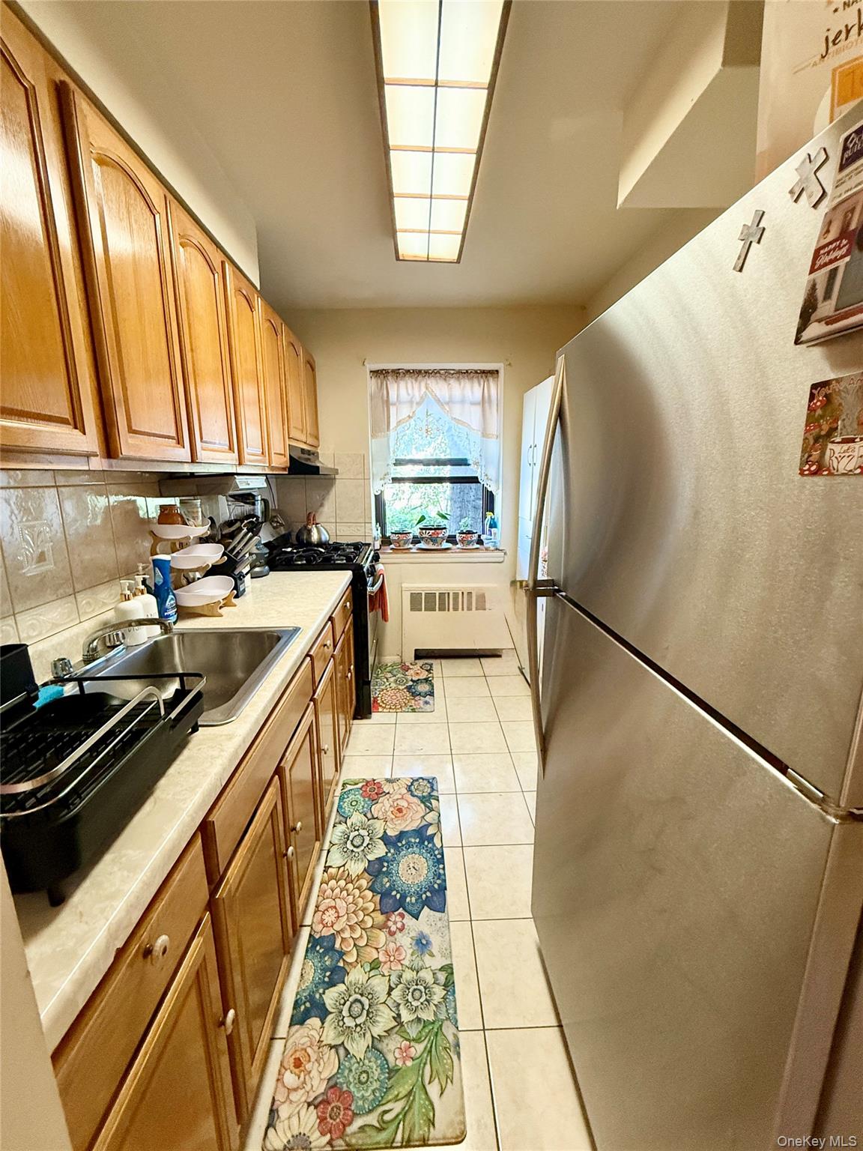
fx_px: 465
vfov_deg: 102.1
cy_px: 576
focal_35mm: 14
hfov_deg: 85.7
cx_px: 432
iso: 400
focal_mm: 2.22
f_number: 2.2
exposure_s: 1/60
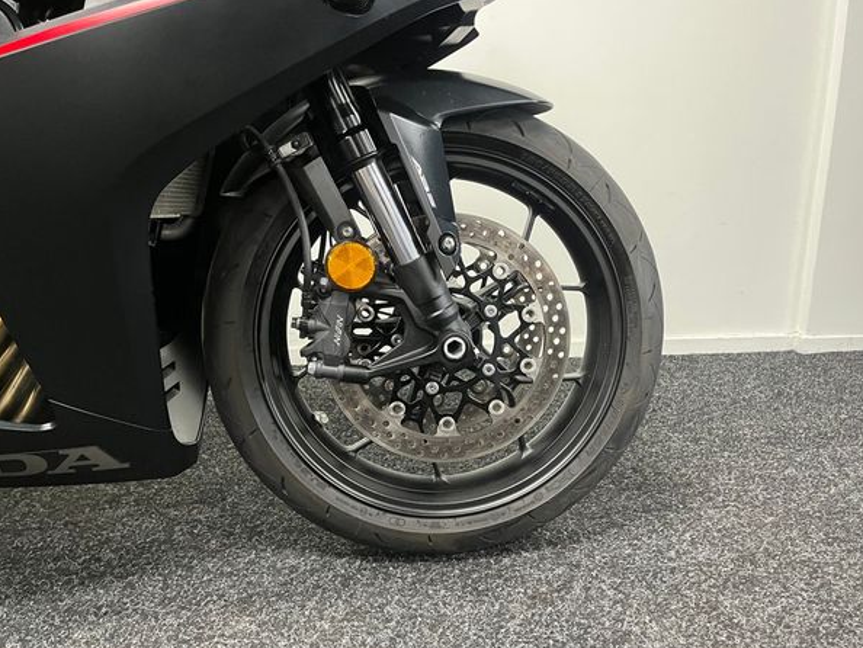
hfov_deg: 63.4
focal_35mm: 28
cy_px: 320
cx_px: 462
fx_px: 698
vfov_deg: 49.8
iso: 400
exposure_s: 1/50
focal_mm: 5.1
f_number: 1.6
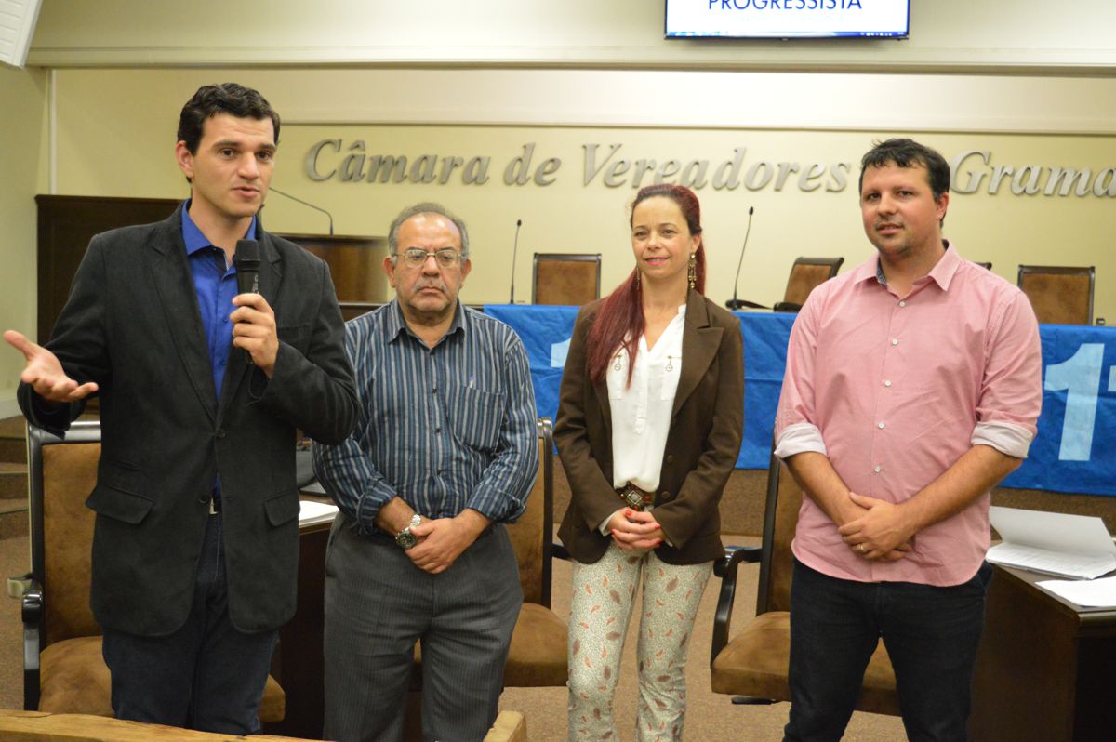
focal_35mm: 40
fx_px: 1254
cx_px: 558
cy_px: 371
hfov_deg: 48.0
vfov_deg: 33.0
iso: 3600
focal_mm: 27
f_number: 4
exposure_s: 1/125
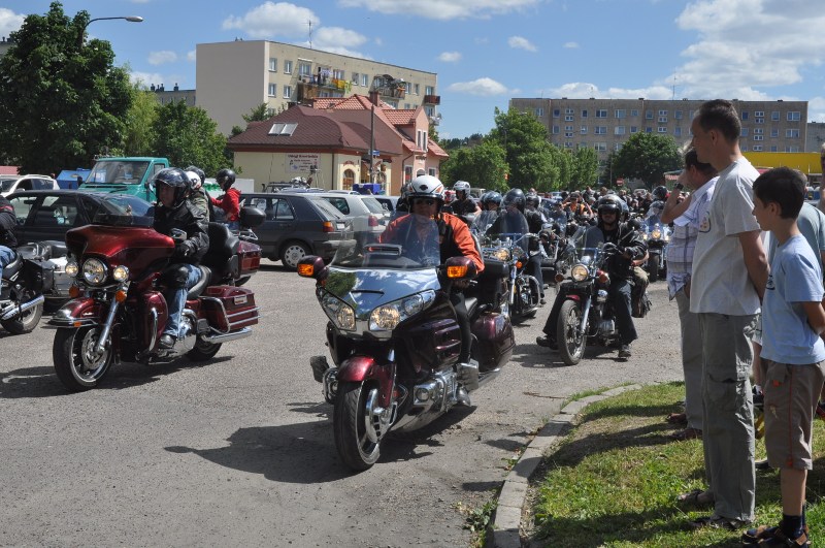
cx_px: 412
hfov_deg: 41.2
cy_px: 274
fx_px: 1098
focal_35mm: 48
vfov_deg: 28.0
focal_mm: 32
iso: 320
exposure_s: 1/500
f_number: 11
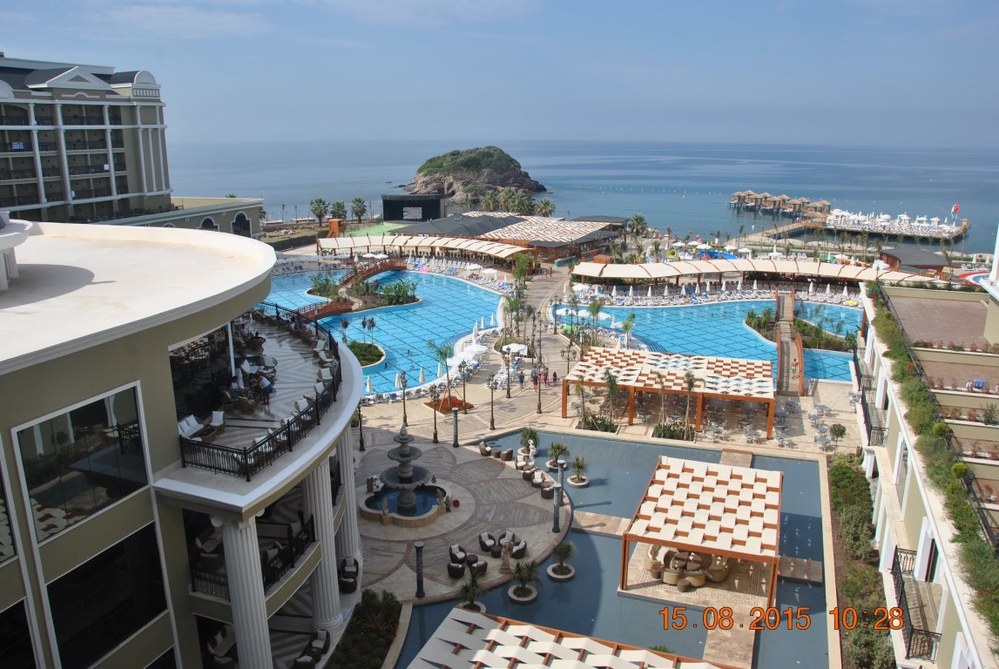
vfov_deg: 48.1
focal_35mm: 27
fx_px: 750
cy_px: 334
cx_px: 500
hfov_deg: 67.3
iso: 100
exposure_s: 1/320
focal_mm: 18
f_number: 9
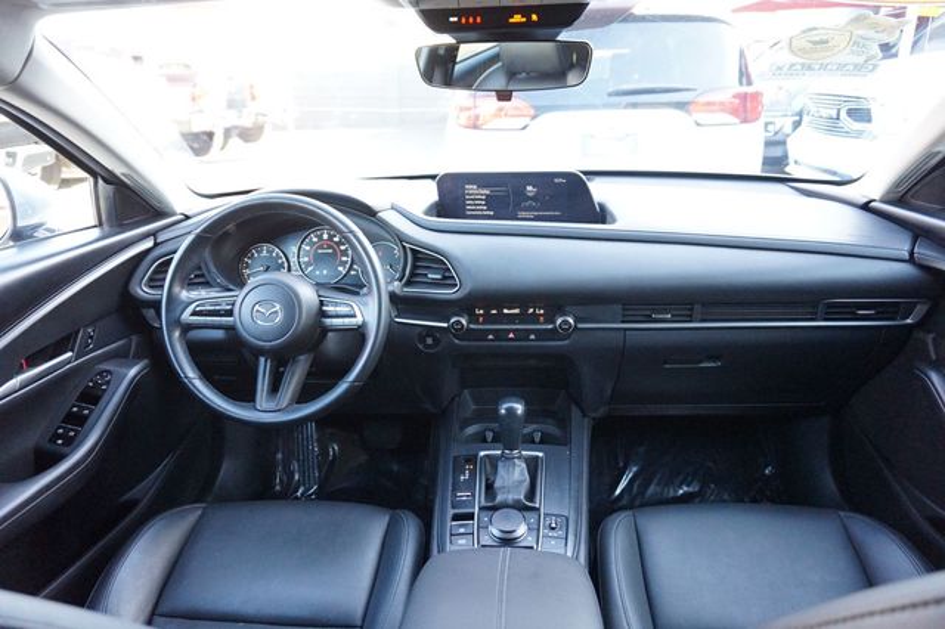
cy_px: 314
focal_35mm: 24
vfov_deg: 53.1
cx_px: 472
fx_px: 630
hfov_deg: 73.8
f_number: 3.5
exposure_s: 1/160
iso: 2000
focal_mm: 16
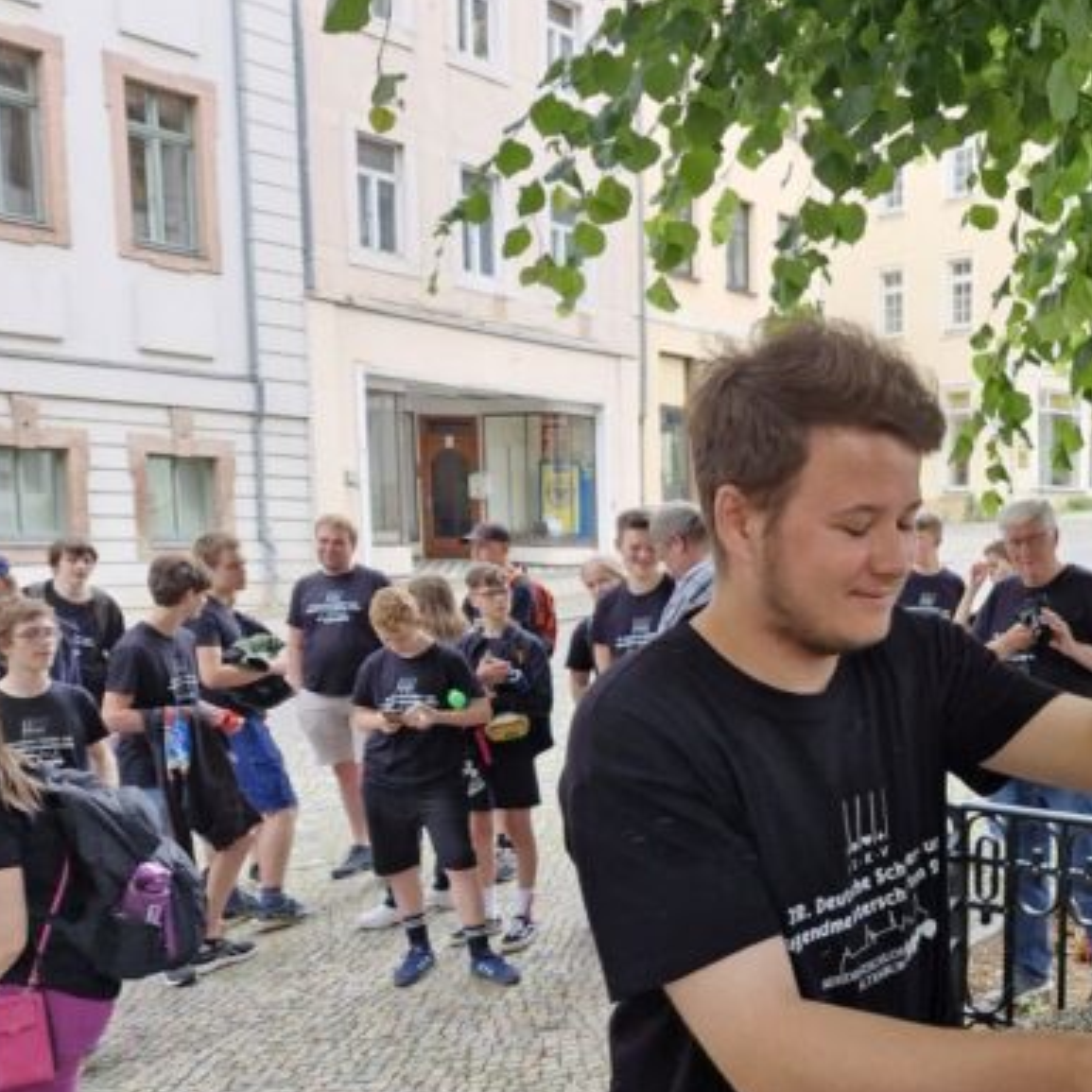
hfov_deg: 40.5
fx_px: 1356
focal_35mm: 38
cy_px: 737
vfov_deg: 43.2
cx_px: 984
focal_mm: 5.54
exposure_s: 1/180
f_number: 1.8
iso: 50
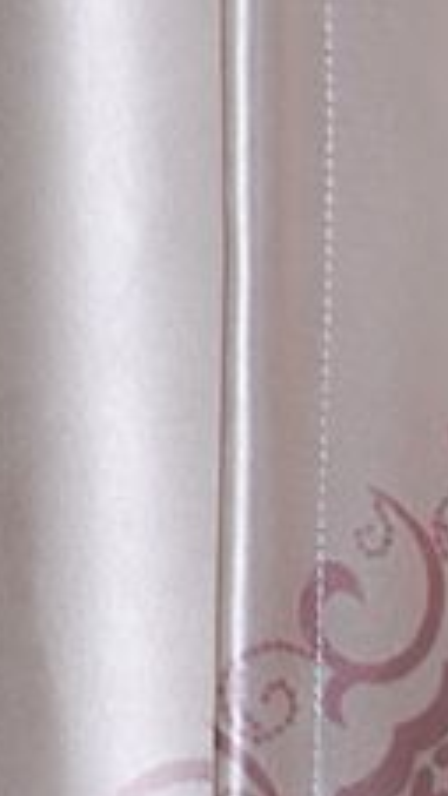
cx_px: 1243
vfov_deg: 2.4
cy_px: 1736
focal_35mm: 890
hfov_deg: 1.4
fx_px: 18810
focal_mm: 80
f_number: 11
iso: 100
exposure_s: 1/8
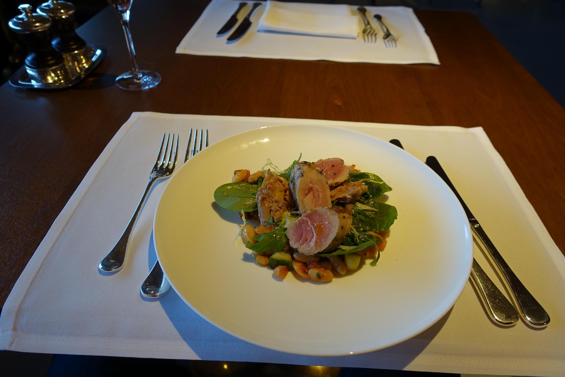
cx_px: 282
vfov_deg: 53.1
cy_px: 188
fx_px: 377
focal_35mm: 24
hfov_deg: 73.7
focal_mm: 8.8
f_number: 2.8
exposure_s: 1/40
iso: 125
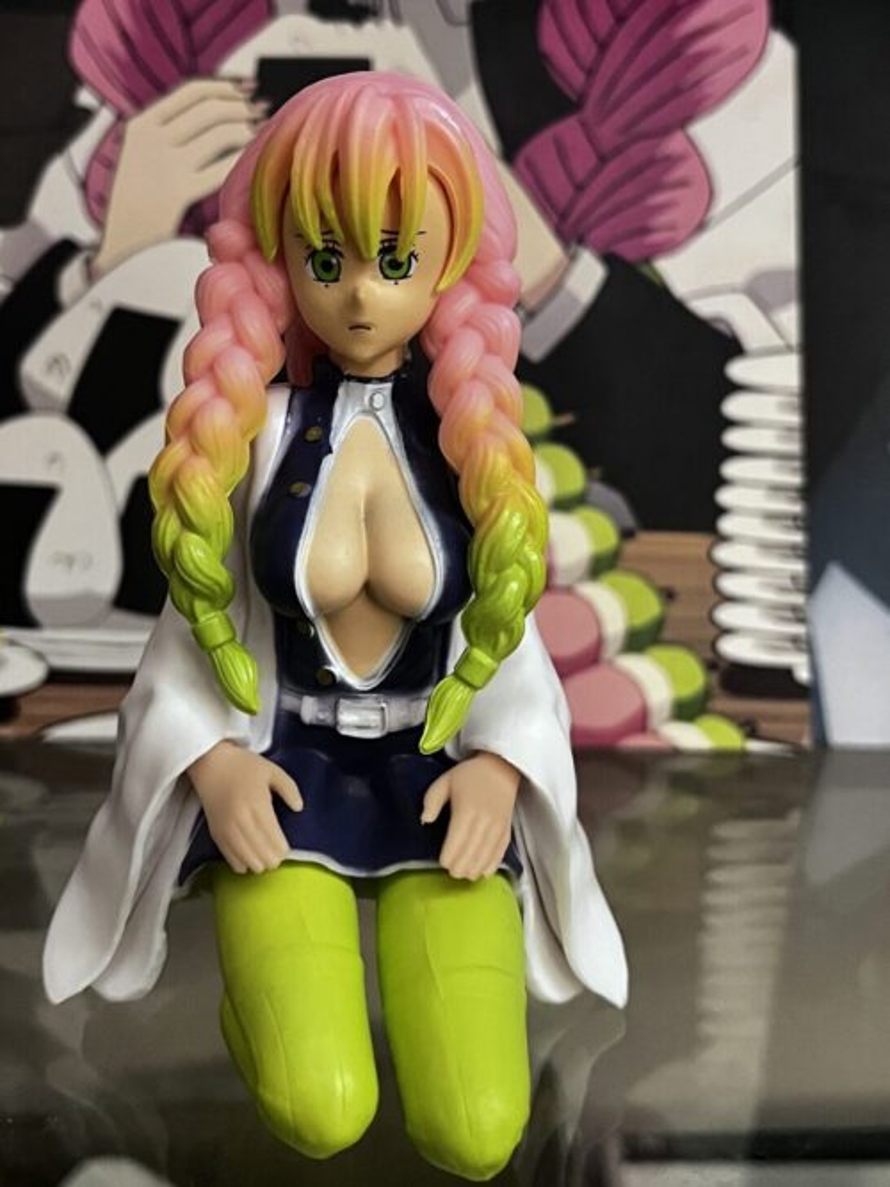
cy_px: 594
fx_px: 892
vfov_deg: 67.3
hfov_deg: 53.0
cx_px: 445
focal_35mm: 26
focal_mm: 5.1
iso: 500
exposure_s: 1/33
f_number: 1.6
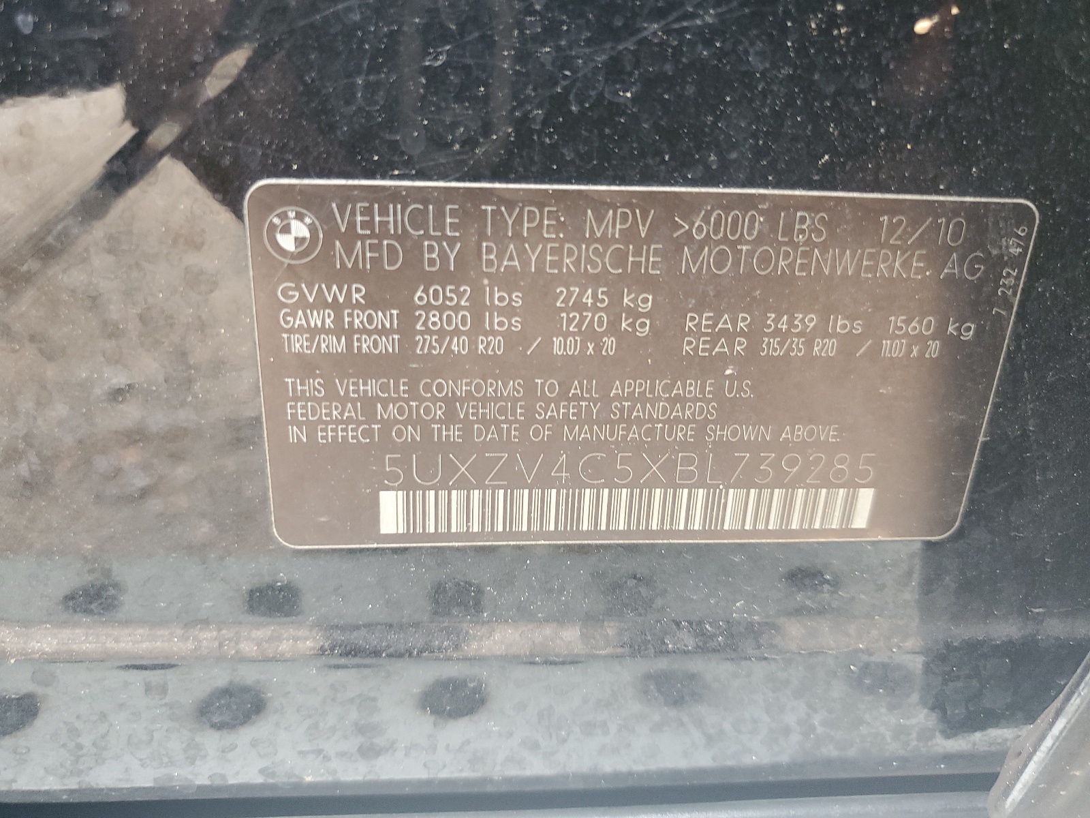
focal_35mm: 26
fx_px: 819
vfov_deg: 53.1
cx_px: 545
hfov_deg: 67.3
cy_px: 409
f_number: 1.5
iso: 97
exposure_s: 1/120
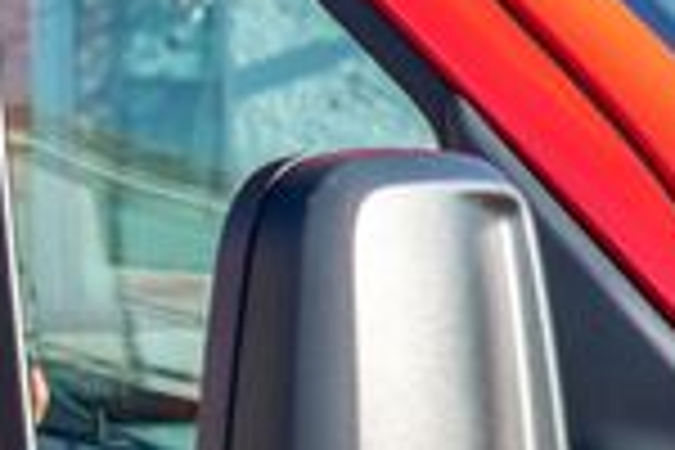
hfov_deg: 4.7
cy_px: 76
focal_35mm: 433
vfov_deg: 3.2
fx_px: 8118
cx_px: -500
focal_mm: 120
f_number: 10
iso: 200
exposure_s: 1/80
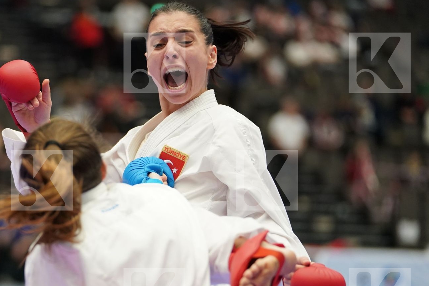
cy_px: 180
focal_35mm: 184
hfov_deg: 11.2
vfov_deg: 7.5
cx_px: 155
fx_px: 2193
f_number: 2.8
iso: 3200
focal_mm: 132
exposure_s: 1/1000
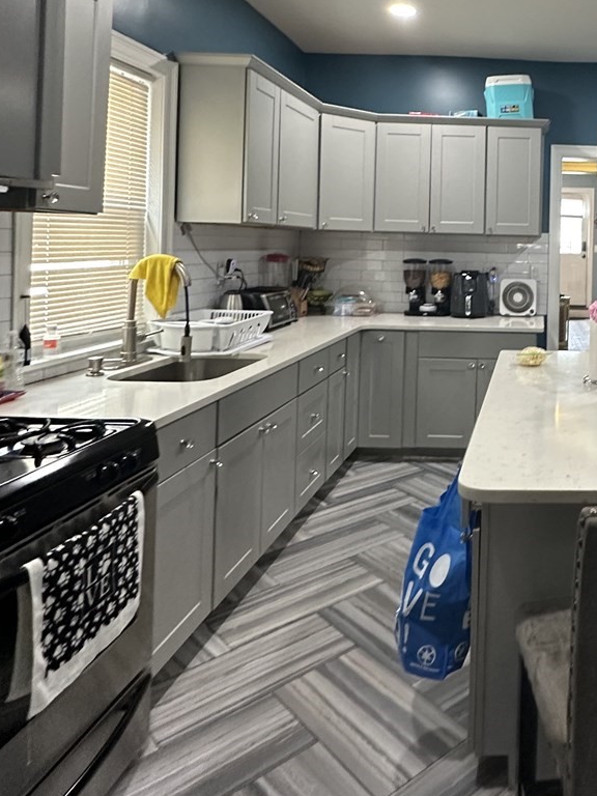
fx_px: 644
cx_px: 573
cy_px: 246
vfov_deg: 61.4
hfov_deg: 43.8
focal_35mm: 28
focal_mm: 2.22
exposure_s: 1/60
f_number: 2.2
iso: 320
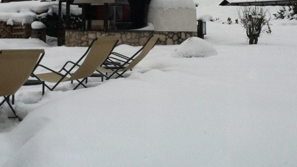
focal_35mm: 65
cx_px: 121
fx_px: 512
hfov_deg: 32.3
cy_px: -14
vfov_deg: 17.9
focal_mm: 3.85
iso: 80
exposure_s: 1/321
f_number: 2.8
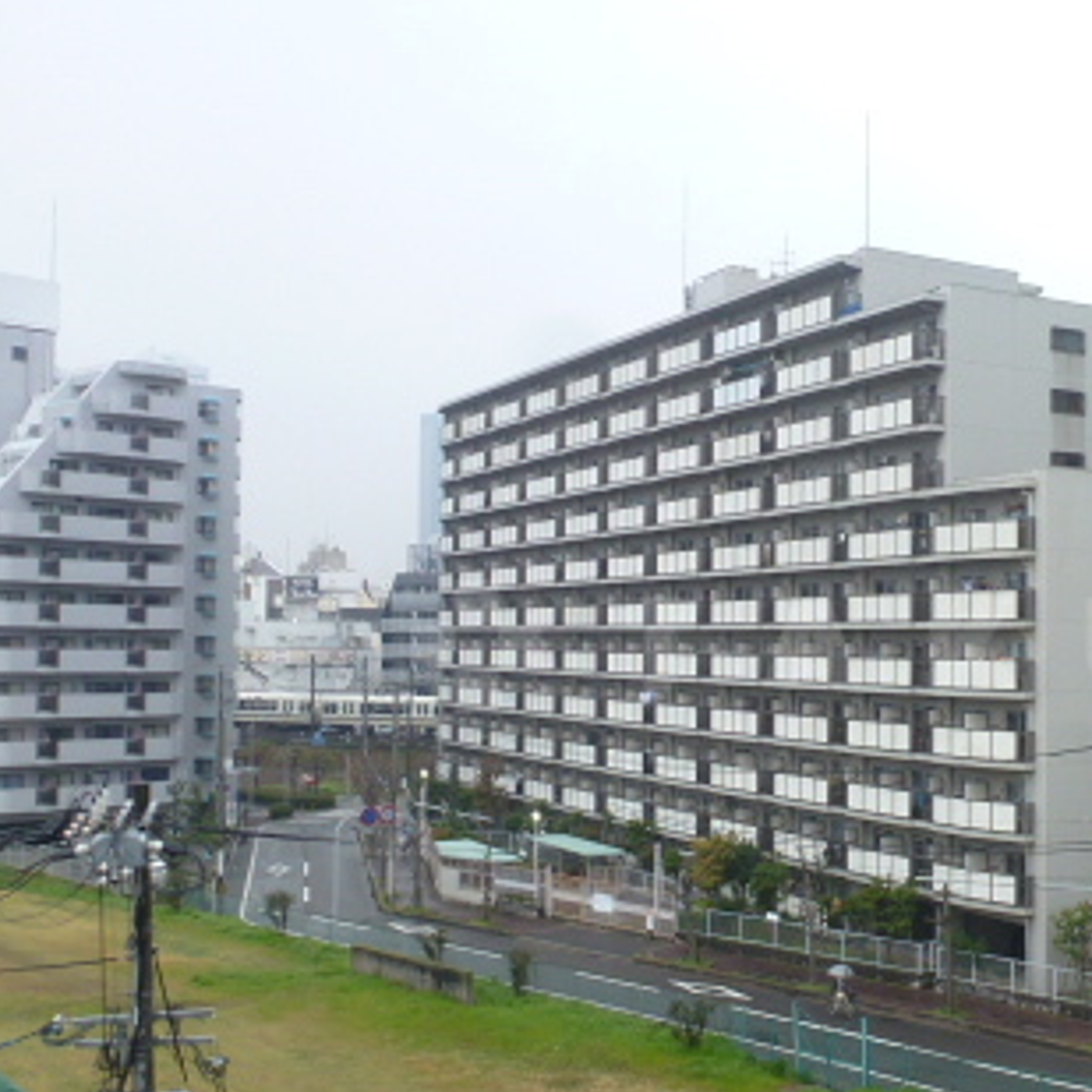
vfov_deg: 38.2
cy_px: 647
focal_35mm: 44
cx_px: 940
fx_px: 1570
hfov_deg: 36.4
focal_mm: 4.3
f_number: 4
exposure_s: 1/160
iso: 100
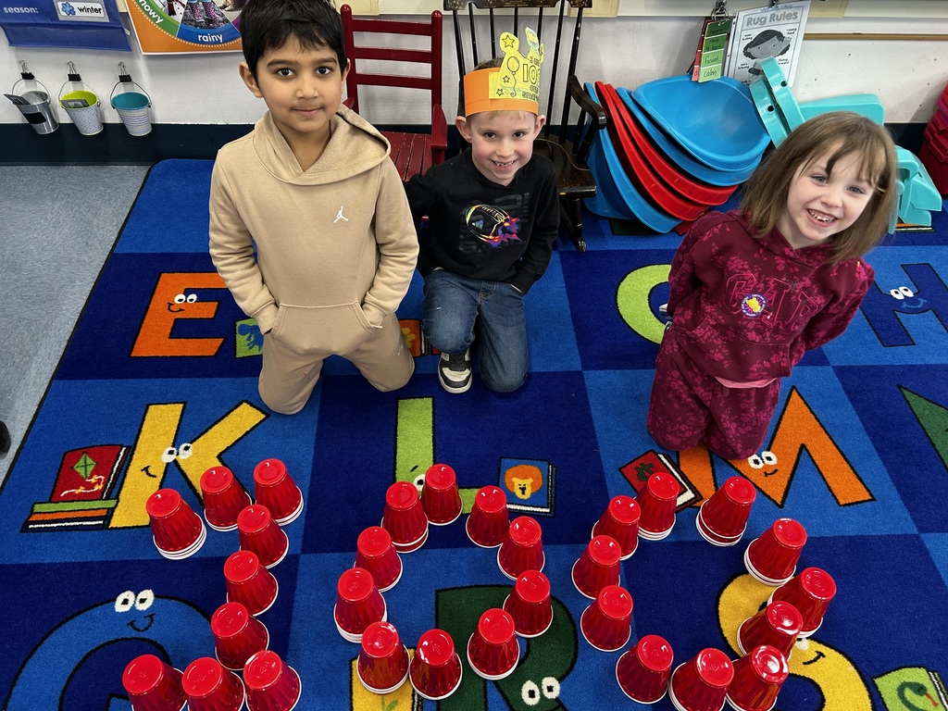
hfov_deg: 67.3
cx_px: 474
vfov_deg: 53.1
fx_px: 712
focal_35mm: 26
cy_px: 356
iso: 125
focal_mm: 5.7
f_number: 1.5
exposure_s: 1/60
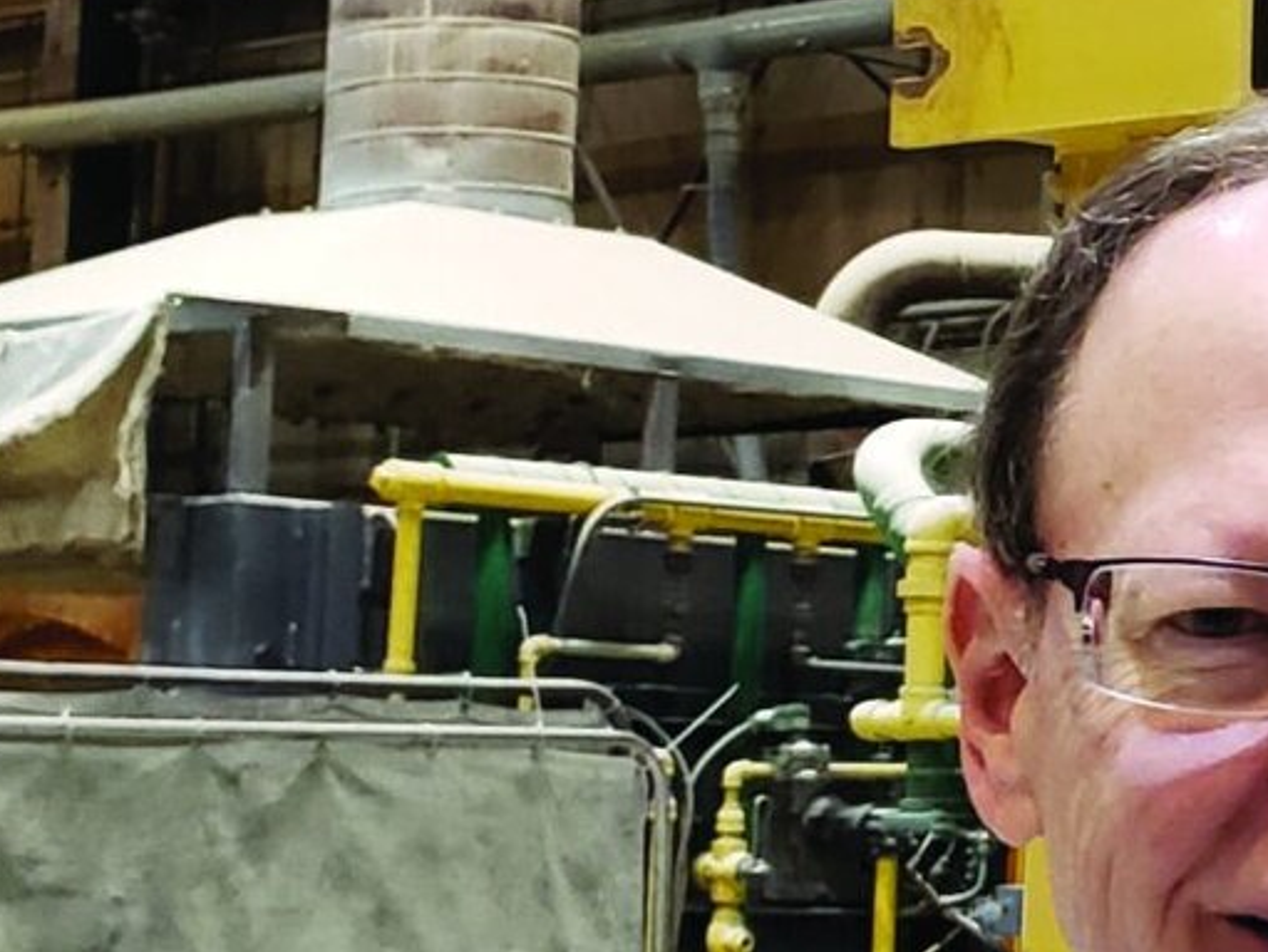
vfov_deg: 12.2
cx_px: 2365
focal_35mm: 122
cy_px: 570
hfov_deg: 14.1
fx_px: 4472
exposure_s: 1/40
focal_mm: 4.3
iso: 250
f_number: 1.5
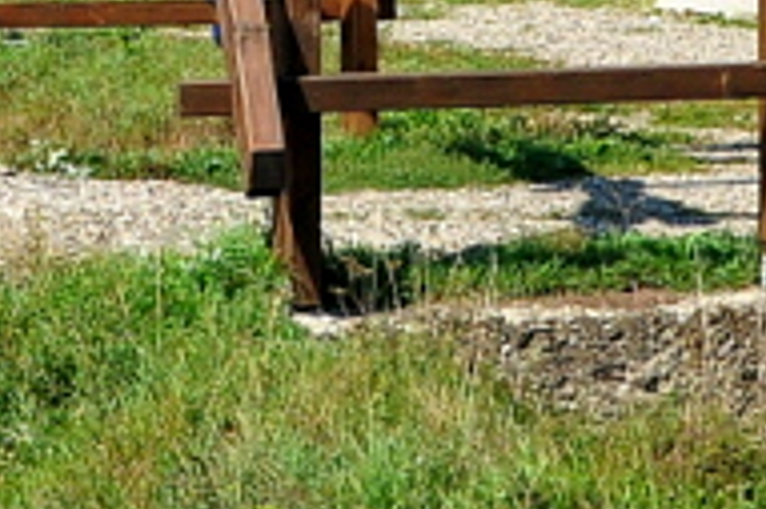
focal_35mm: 207
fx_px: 4401
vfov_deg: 6.5
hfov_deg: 9.9
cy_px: -335
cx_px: 76
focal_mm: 22
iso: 400
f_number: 11
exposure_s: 1/500
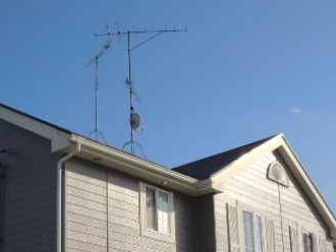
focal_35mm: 64
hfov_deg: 30.1
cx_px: 123
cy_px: 236
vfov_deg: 22.3
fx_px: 622
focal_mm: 5.9
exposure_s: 1/250
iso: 100
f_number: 8
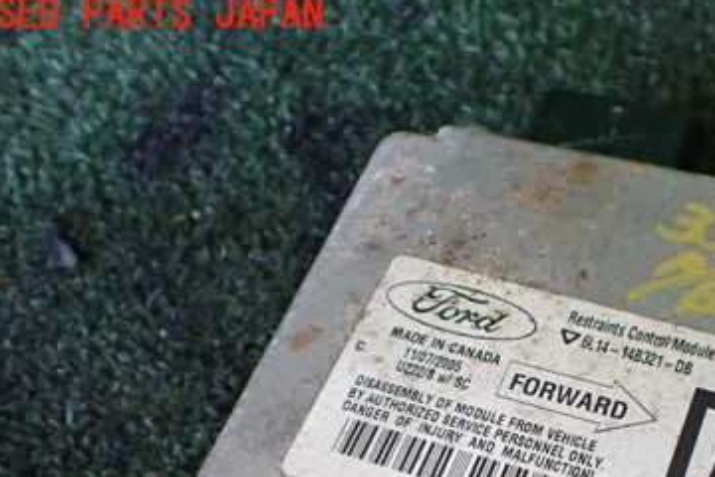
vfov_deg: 25.1
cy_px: 437
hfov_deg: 37.0
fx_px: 1033
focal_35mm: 52
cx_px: 558
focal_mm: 5.4
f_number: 2.3
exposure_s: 1/125
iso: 400
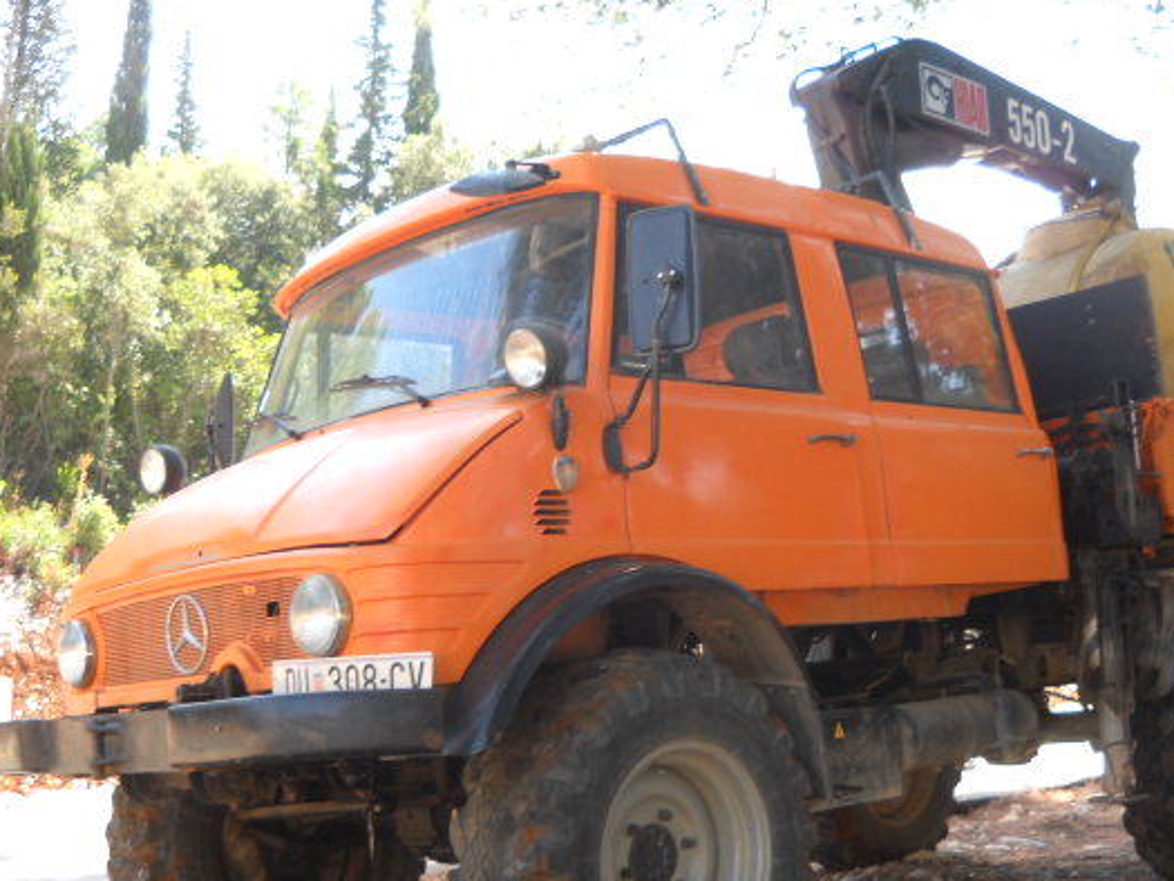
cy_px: 523
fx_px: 1696
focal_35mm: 50
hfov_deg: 38.1
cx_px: 651
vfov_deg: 29.1
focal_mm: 6.72
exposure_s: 1/84
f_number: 3.1
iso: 64
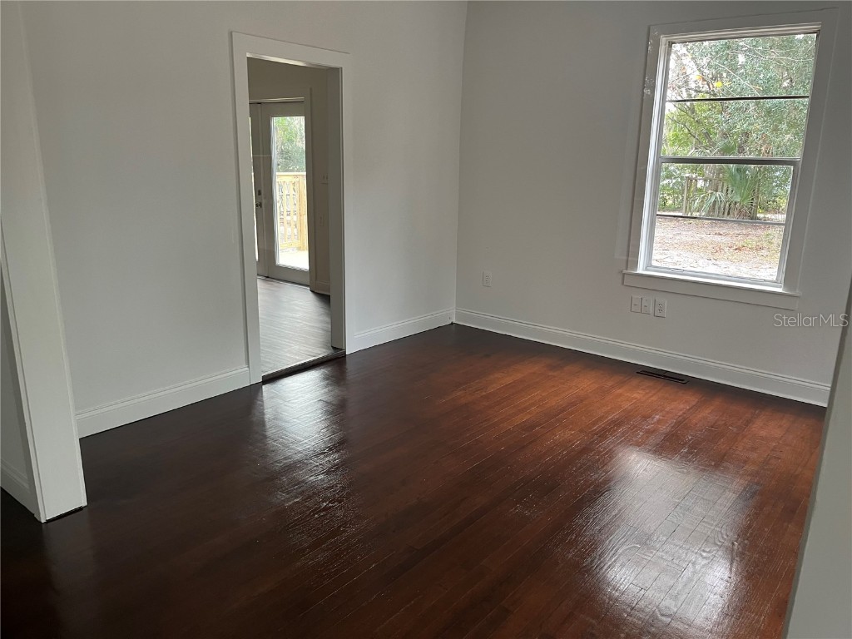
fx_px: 640
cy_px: 320
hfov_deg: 67.3
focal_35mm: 26
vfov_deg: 53.1
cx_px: 426
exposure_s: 1/60
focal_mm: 5.1
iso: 160
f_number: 1.6
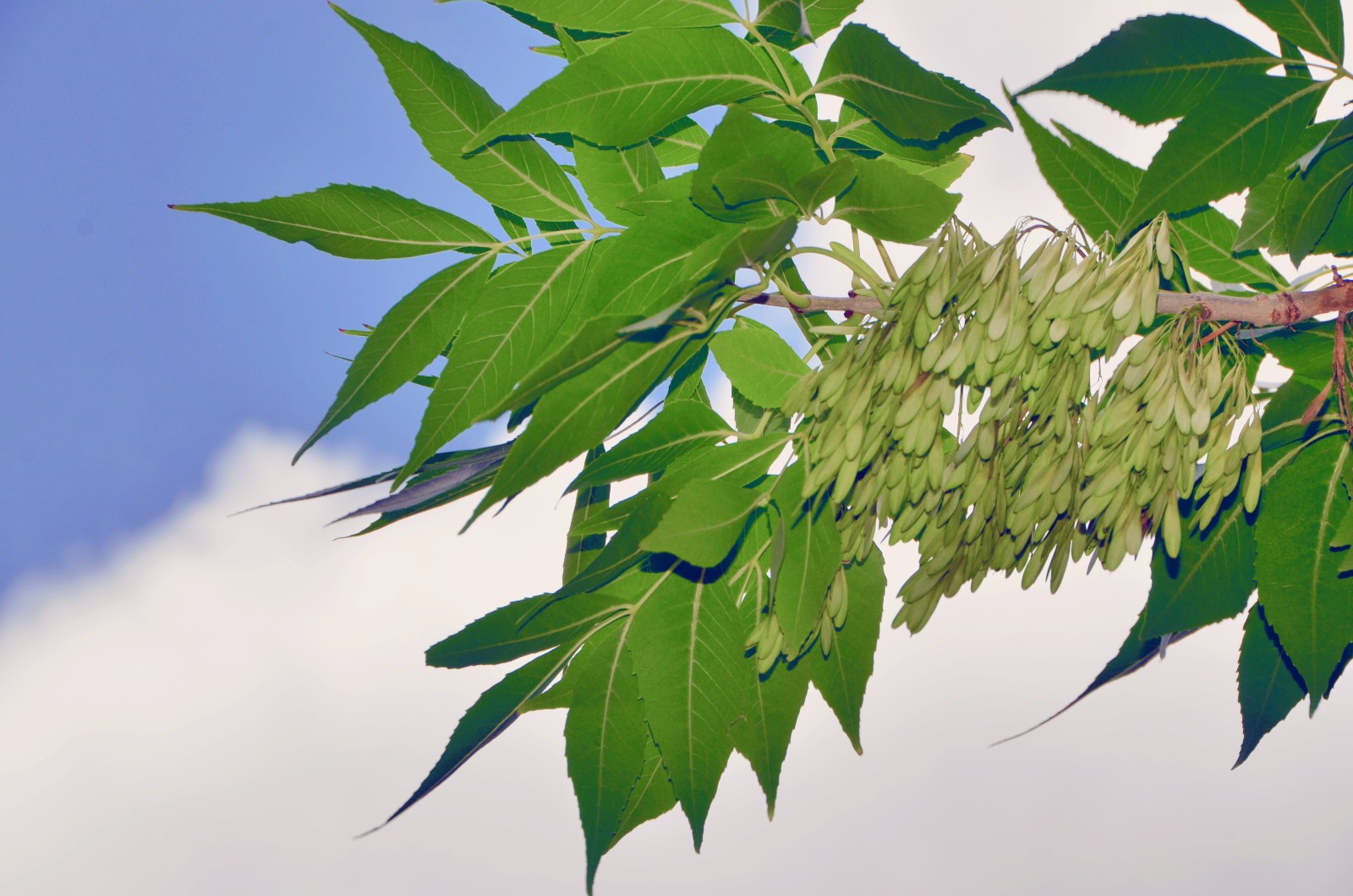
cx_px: 676
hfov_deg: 13.1
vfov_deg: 8.7
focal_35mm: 158
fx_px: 5906
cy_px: 448
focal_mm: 105
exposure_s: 1/250
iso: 100
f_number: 11
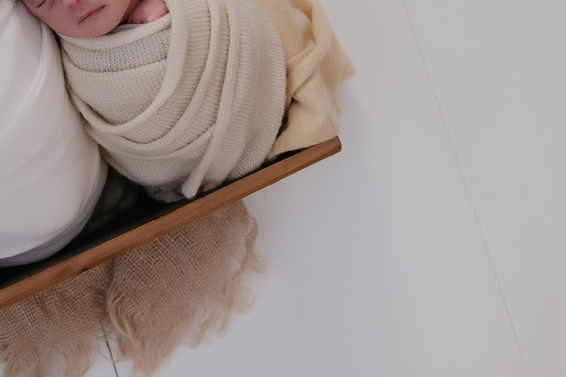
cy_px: 85
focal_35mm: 48
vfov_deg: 27.6
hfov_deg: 38.5
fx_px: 755
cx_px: 64
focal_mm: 18
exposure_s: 1/100
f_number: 2.5
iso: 1250
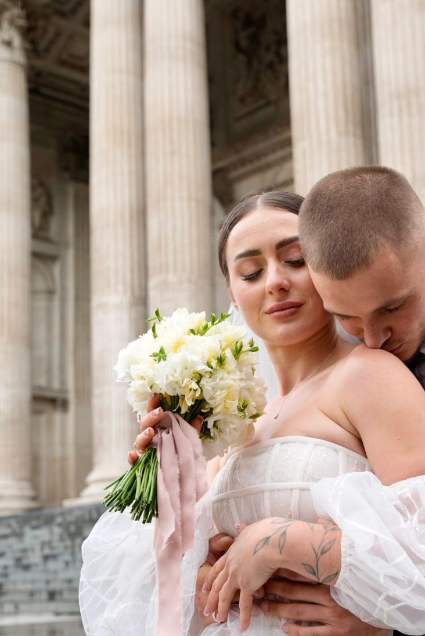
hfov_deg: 21.7
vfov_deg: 32.2
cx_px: 313
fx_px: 1098
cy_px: 393
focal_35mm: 62
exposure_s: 1/160
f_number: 5
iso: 320
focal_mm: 42.1
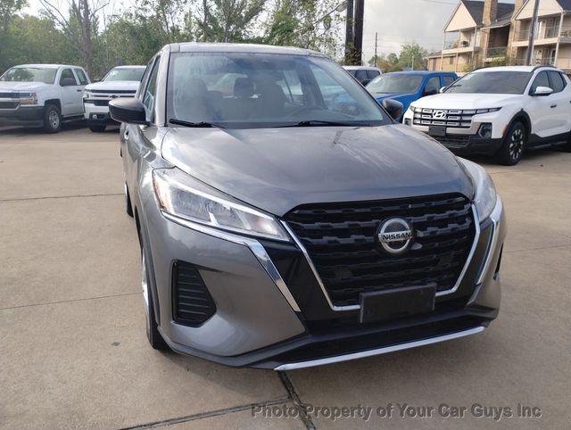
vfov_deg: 49.9
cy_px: 215
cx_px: 286
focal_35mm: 28
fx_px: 463
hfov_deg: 63.4
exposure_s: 1/387
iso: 100
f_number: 1.8
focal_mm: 4.27
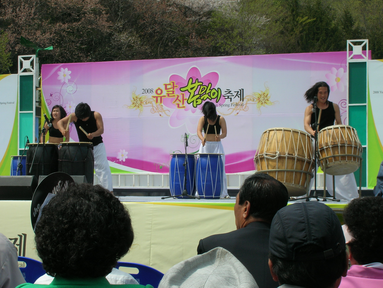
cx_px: 192
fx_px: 952
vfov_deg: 17.2
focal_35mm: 86
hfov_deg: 22.8
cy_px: 144
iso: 50
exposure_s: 1/216
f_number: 7.4
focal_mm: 14.3
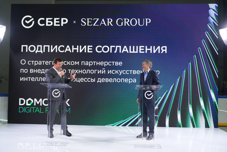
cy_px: 76
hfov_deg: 53.1
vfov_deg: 36.9
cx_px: 114
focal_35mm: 36
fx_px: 227
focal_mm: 36
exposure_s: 1/250
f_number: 4
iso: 1000
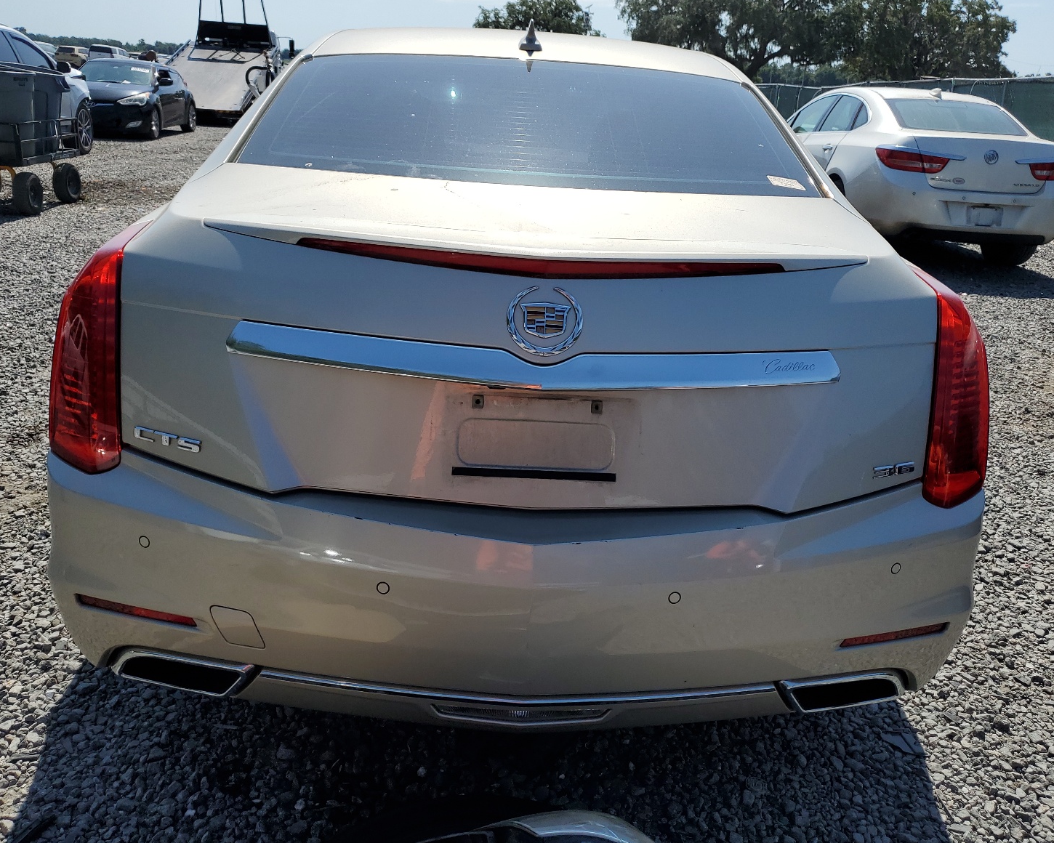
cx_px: 521
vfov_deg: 51.5
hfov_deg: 62.2
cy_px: 411
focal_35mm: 28
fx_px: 873
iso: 50
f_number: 1.5
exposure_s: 1/5000
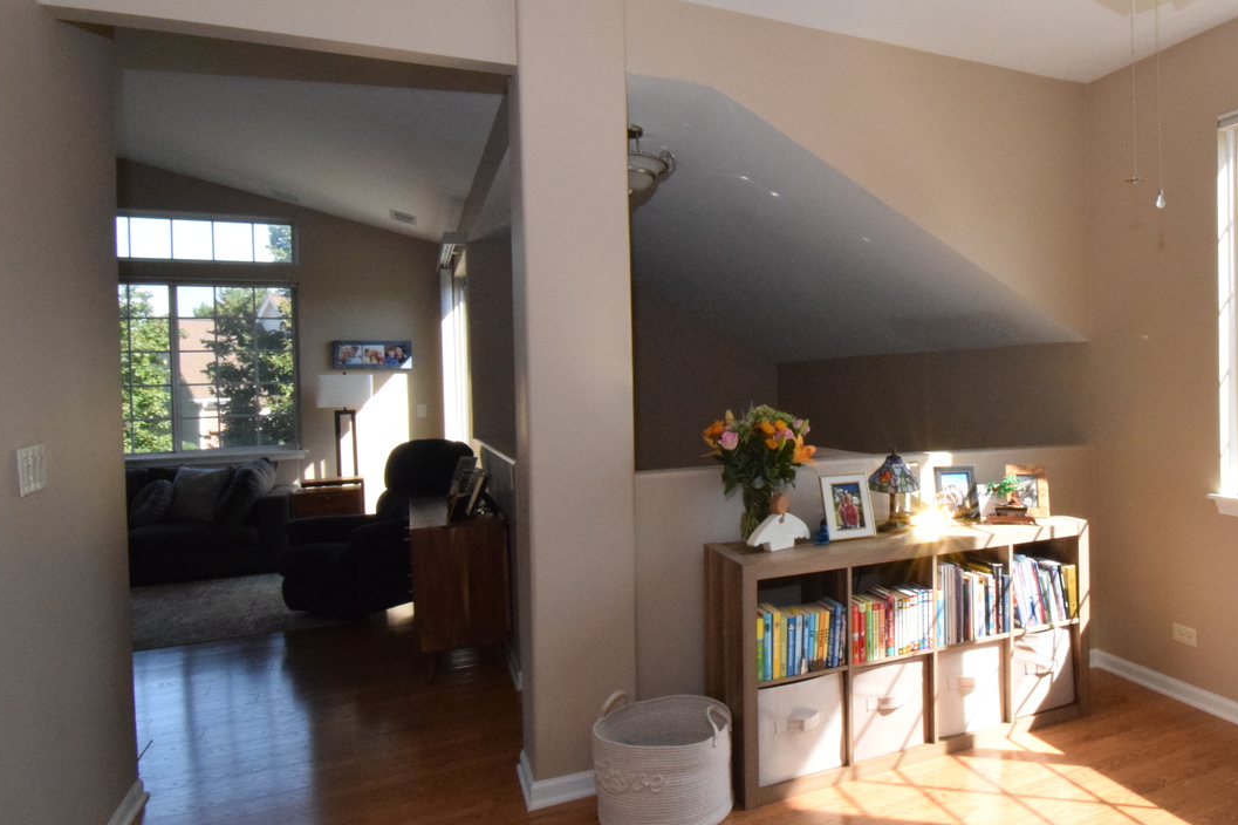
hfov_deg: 73.0
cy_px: 389
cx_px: 860
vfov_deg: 55.0
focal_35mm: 23
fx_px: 791
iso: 4000
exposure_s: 1/200
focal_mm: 10
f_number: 22
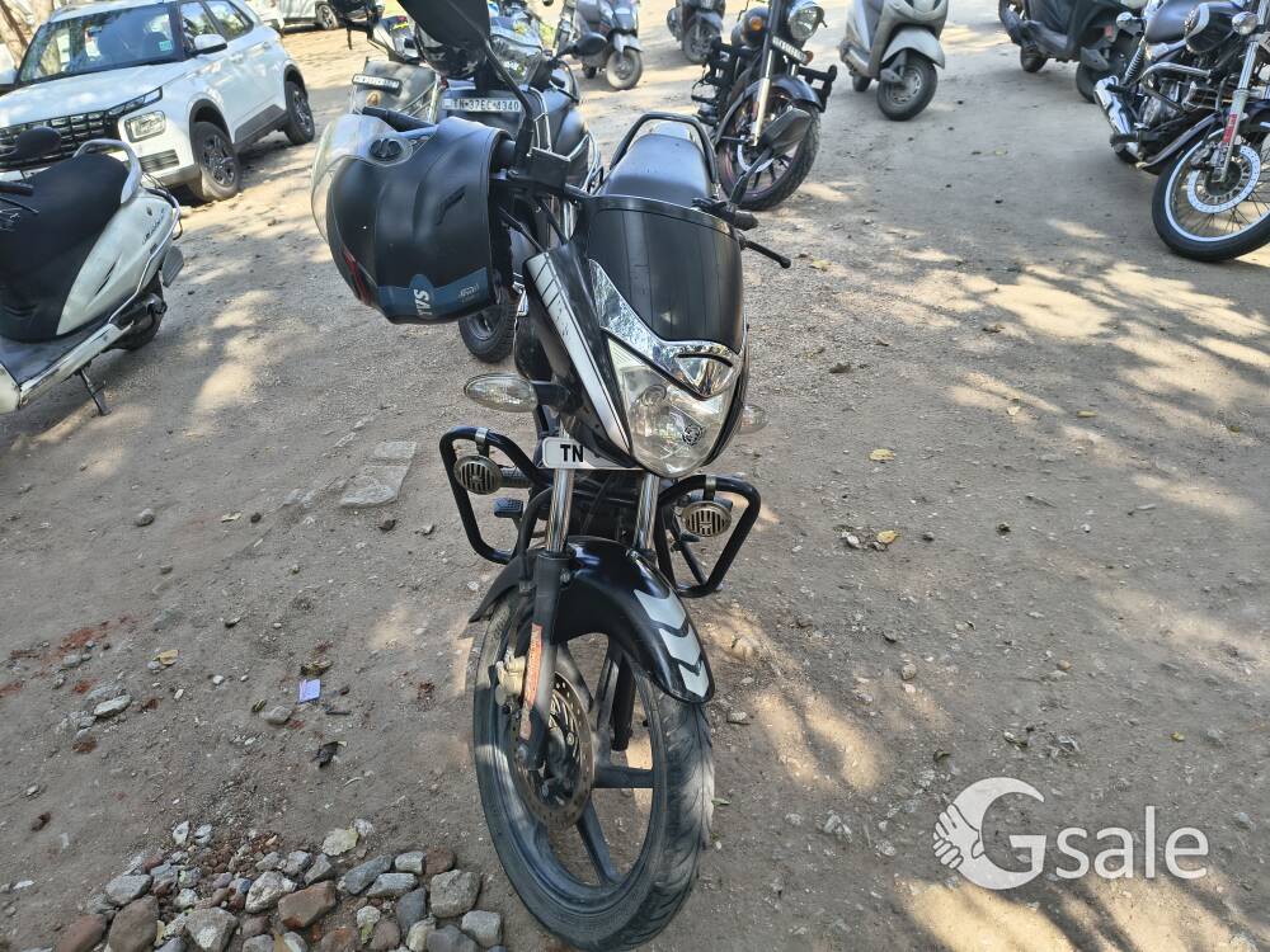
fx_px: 881
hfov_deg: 71.6
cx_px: 635
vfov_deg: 56.8
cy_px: 476
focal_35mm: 24
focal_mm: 5.56
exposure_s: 1/276
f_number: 1.8
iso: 100
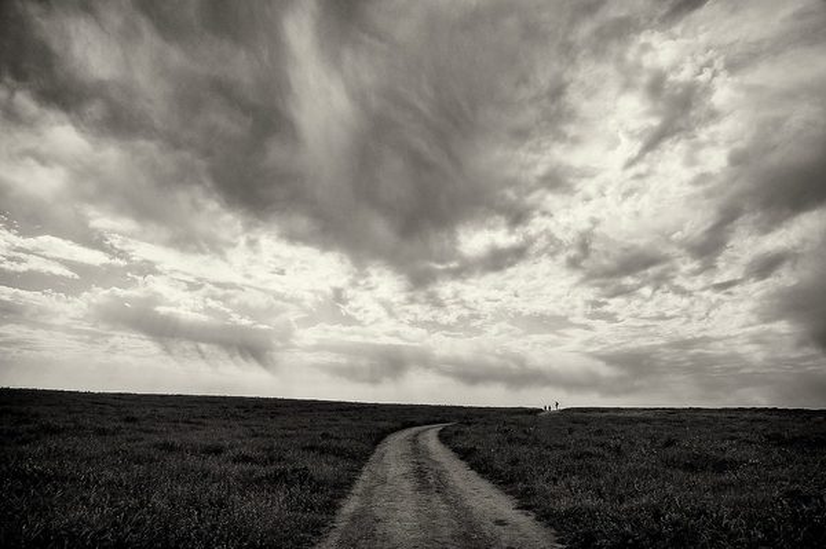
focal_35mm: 24
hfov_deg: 73.8
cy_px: 274
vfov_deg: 53.1
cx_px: 413
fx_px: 550
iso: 200
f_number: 13
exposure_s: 1/320
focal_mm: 24
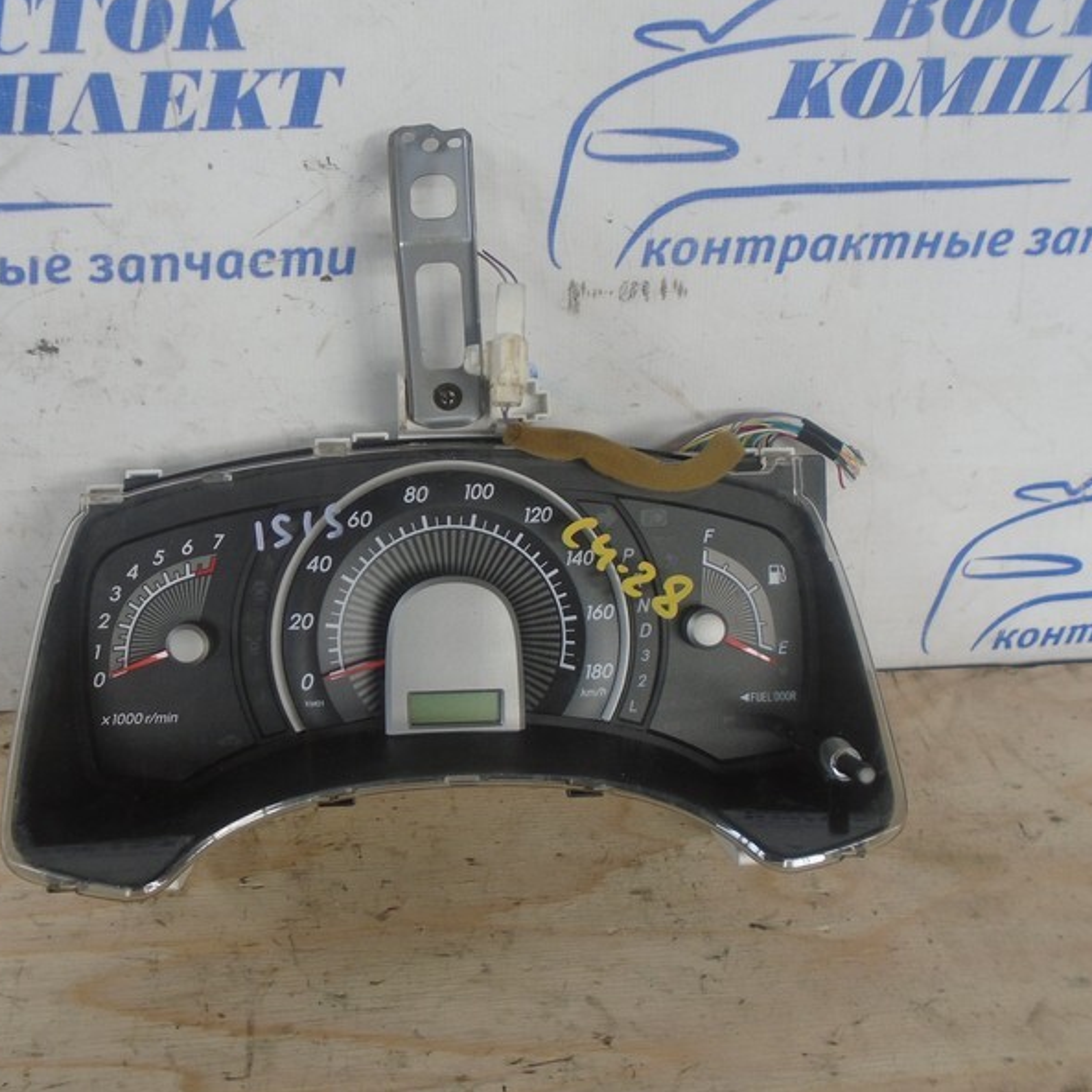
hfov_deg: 52.4
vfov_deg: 52.5
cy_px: 545
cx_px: 473
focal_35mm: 31
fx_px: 1106
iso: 100
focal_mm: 4.6
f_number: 3.2
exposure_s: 1/60
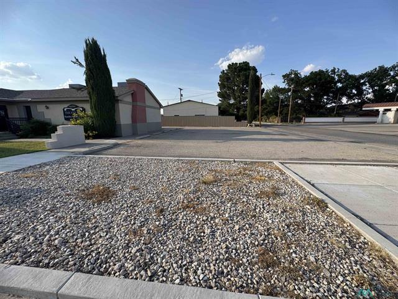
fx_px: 161
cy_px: 150
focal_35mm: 14
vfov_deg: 85.7
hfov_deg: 102.1
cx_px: 199
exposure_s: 1/980
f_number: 2.2
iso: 50
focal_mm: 2.22
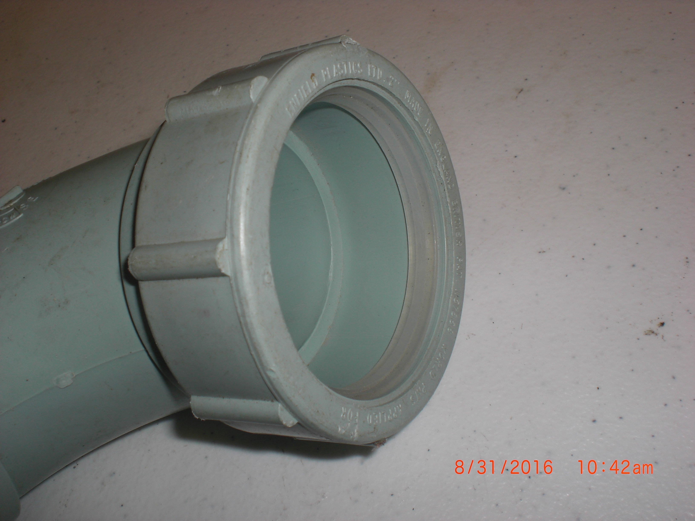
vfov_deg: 37.7
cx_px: 348
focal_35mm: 38
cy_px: 260
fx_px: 763
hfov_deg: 49.0
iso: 64
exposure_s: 1/60
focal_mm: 6.3
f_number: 5.6
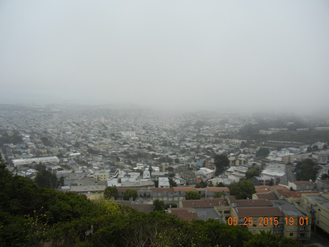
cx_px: 164
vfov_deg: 46.8
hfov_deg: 60.0
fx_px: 285
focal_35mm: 30
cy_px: 124
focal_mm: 5.4
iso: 160
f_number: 3.5
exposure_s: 1/957
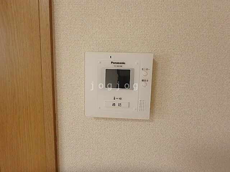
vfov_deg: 63.4
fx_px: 140
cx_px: 115
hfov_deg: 79.0
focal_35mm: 21
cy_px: 86
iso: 500
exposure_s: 1/30
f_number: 3.5
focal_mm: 3.7
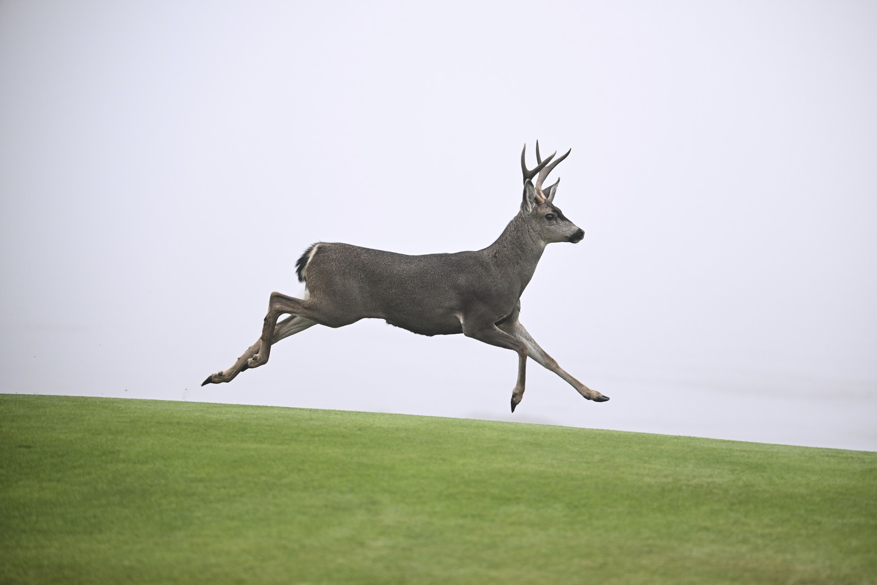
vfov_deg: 11.9
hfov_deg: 17.8
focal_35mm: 115
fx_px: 2802
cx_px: 438
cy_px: 292
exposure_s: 1/3200
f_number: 2.8
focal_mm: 115
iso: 1000
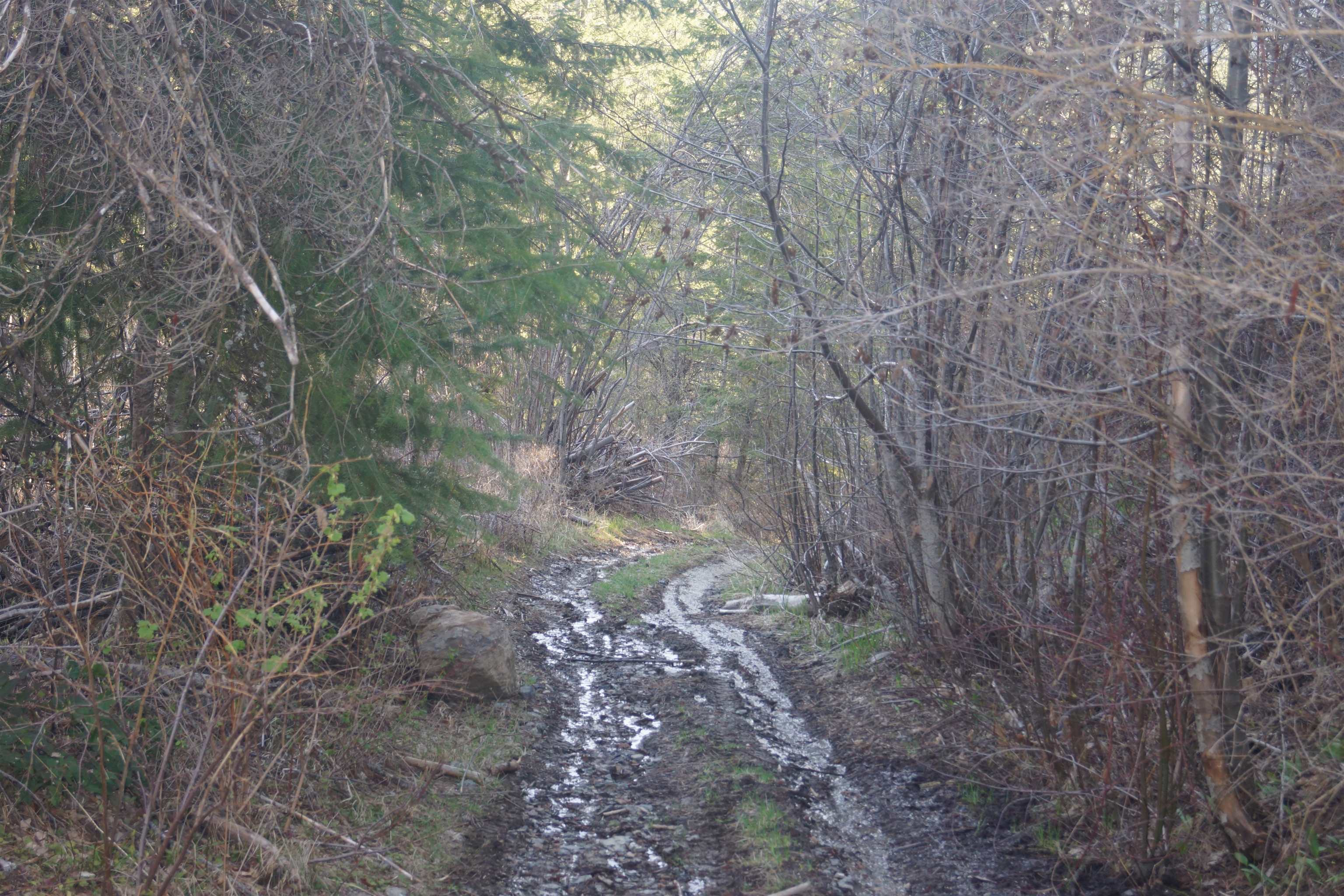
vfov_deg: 25.8
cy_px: 448
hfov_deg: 37.9
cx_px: 672
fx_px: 1960
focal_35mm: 52
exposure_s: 1/60
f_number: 4.5
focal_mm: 35
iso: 250
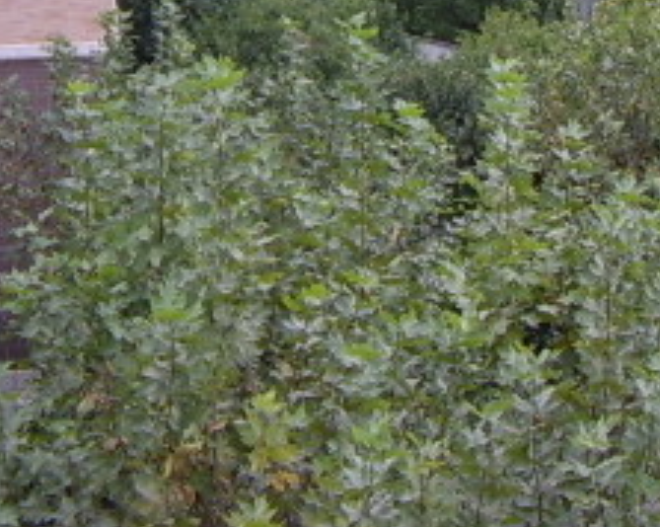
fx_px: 1639
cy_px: -136
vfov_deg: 17.3
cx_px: 873
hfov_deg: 20.6
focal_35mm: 84
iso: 71
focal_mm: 5.8
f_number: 2.9
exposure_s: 1/250
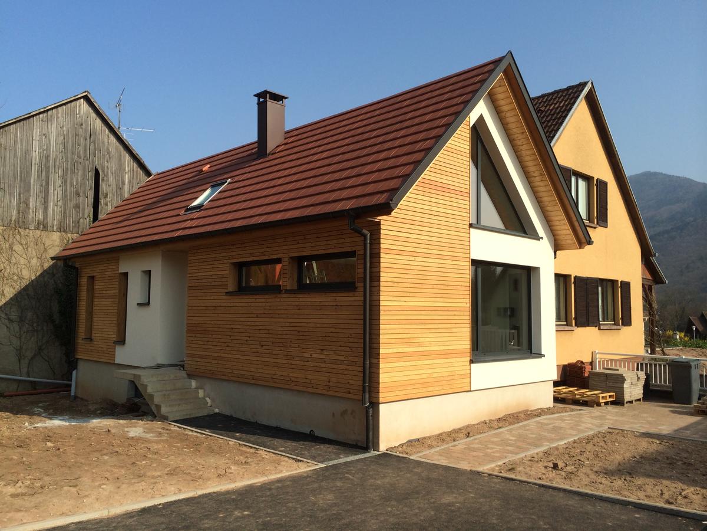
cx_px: 354
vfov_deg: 46.8
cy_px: 266
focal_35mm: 30
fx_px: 613
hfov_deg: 60.0
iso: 40
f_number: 2.2
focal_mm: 4.12
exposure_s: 1/1786
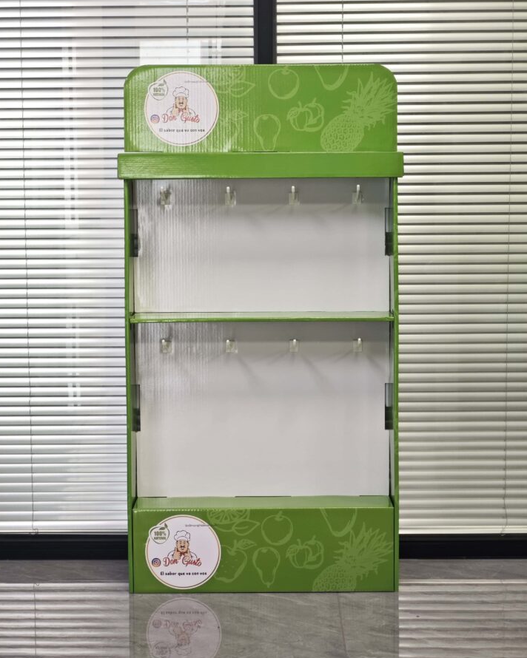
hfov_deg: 19.4
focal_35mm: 79
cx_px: 261
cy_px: 312
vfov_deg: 24.1
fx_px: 1540
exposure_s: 1/100
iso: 500
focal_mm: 10.1
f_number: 2
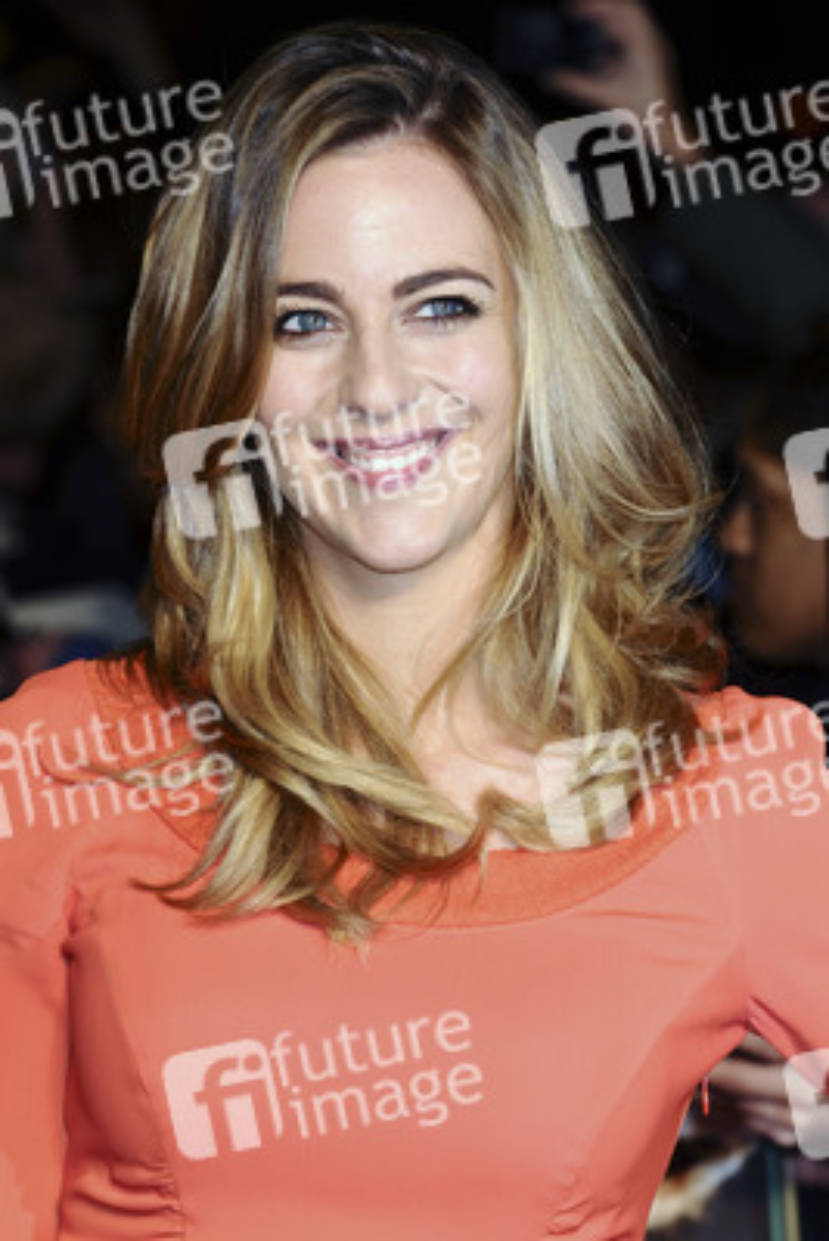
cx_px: 414
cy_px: 620
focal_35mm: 158
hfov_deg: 8.7
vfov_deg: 13.0
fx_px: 5435
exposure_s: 1/200
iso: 200
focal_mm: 105
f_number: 5
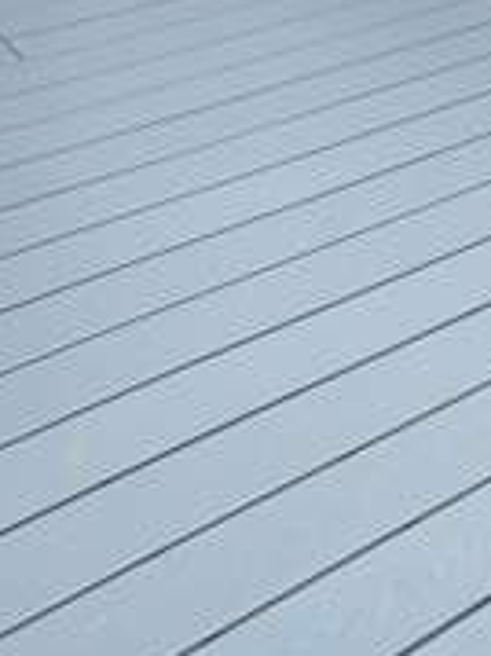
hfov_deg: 25.1
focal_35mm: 58
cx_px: 187
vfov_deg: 32.1
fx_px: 1098
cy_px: 110
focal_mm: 4.2
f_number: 1.6
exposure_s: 1/1595
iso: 32
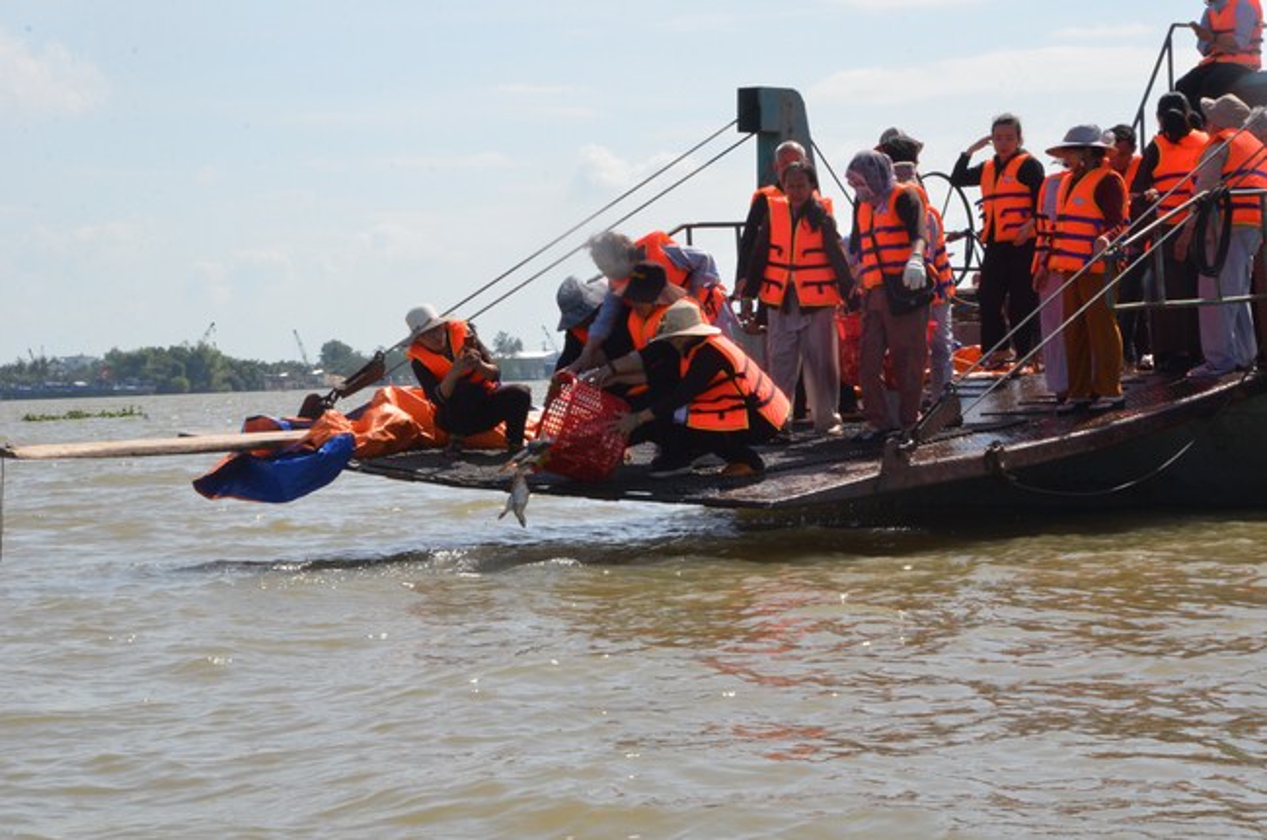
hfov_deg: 20.6
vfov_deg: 13.8
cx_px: 634
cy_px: 420
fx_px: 3478
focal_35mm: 99
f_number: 25
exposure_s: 1/250
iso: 640
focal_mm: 66
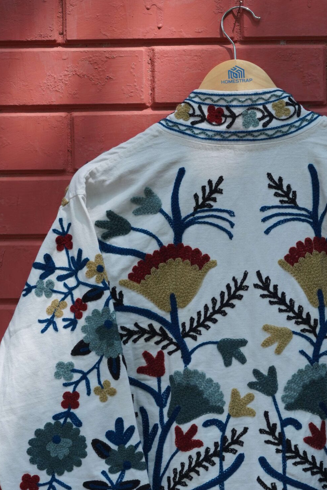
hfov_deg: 15.6
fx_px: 1185
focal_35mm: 87
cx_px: 240
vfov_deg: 23.3
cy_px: 318
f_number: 8
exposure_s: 1/160
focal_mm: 50
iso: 400
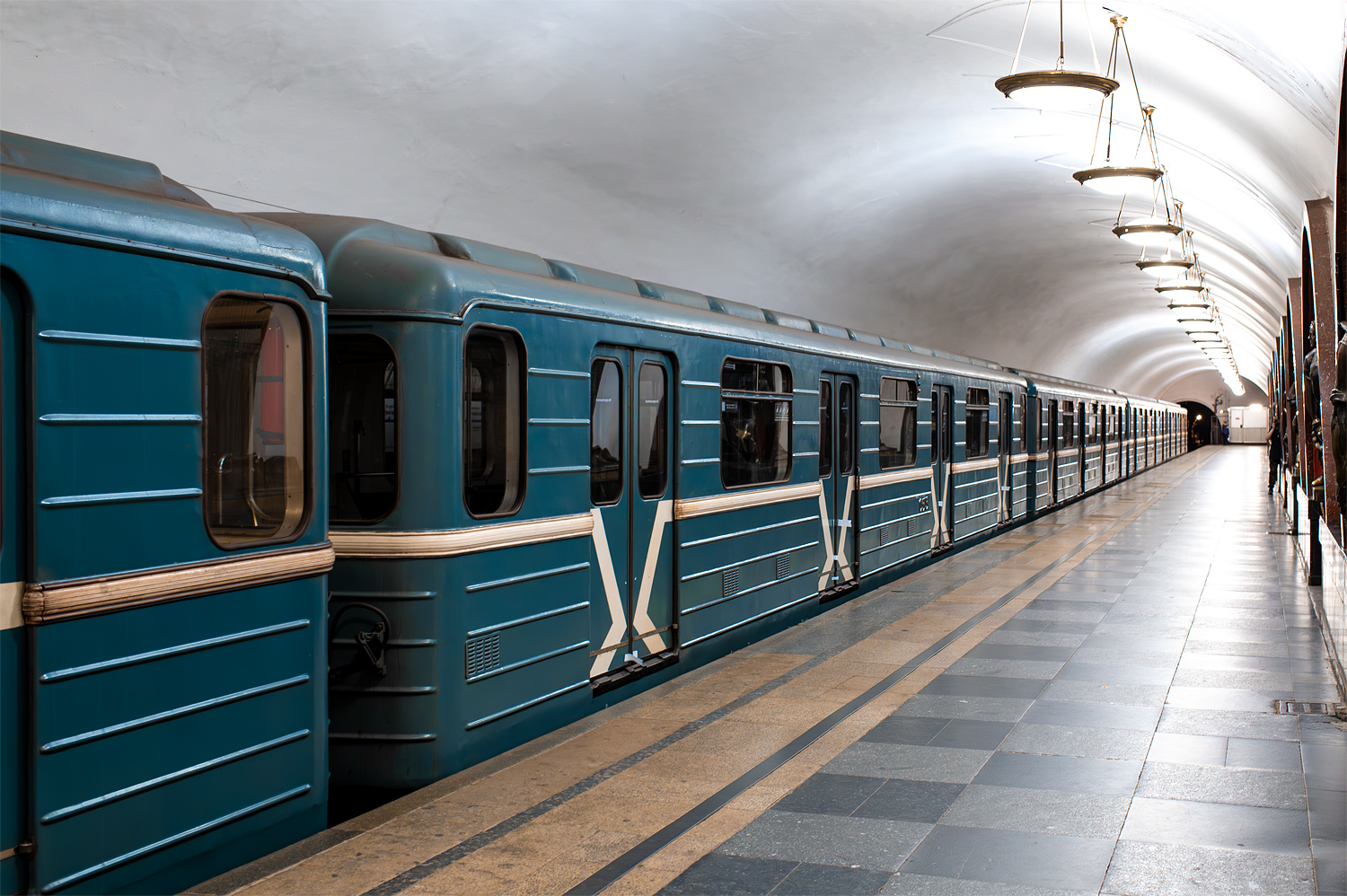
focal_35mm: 35
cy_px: 448
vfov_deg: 37.8
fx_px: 1309
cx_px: 674
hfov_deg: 54.5
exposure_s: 1/40
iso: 4000
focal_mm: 35
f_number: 4.5
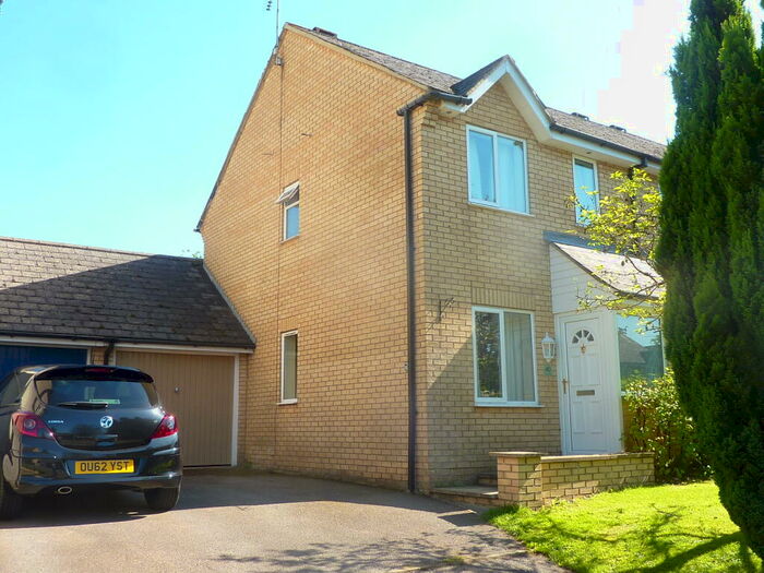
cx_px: 382
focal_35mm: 33
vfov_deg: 42.9
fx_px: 728
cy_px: 286
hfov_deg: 55.4
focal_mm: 4.1
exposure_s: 1/160
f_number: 4
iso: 80
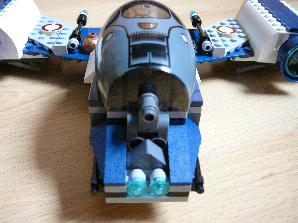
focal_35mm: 35
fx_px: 301
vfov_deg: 40.7
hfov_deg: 52.6
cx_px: 149
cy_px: 112
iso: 200
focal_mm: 5.2
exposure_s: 1/13
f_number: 2.8
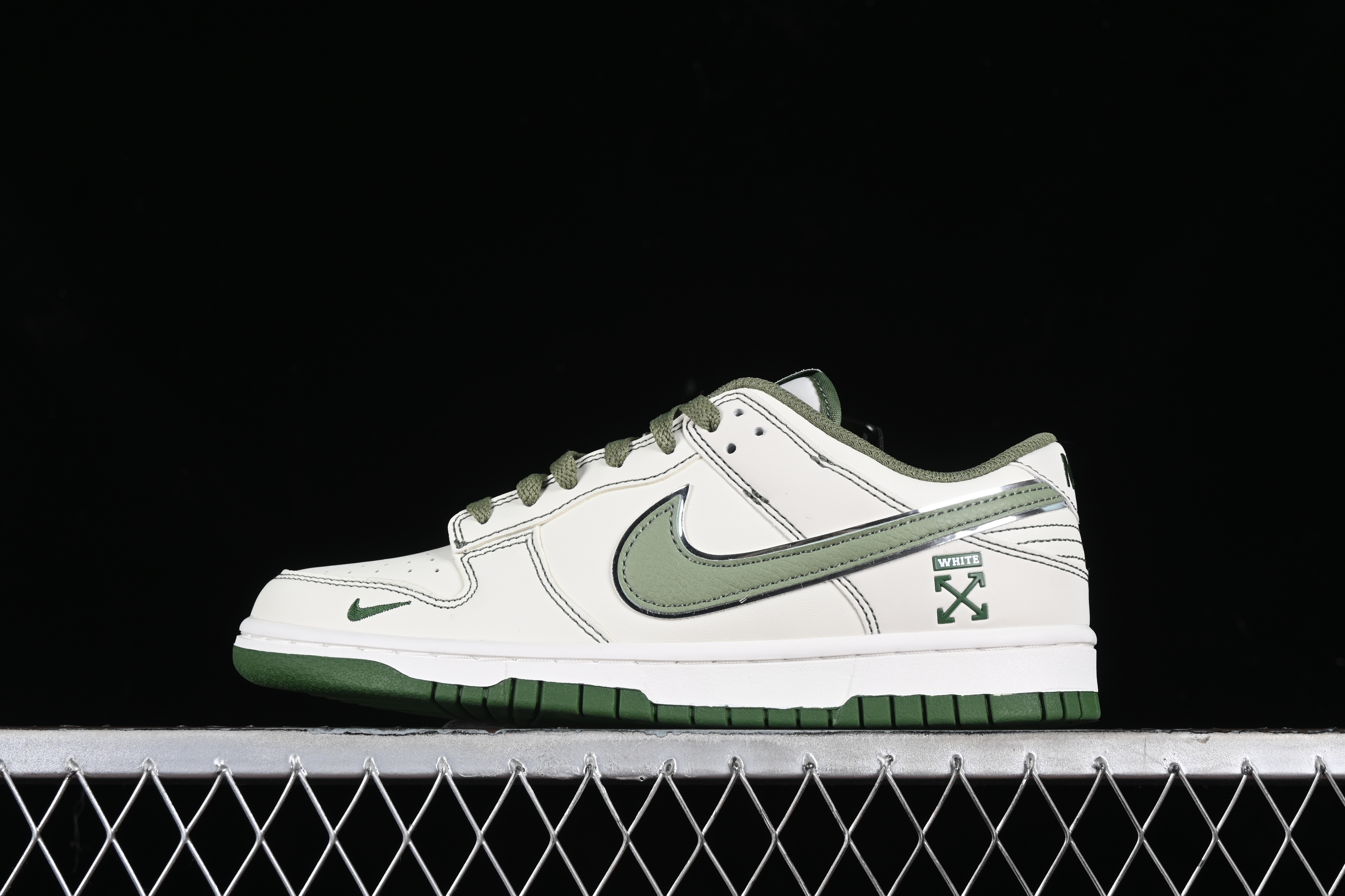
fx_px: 2802
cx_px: 672
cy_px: 448
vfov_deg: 18.2
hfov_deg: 27.0
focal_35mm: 75
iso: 160
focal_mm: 50
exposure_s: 1/80
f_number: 8
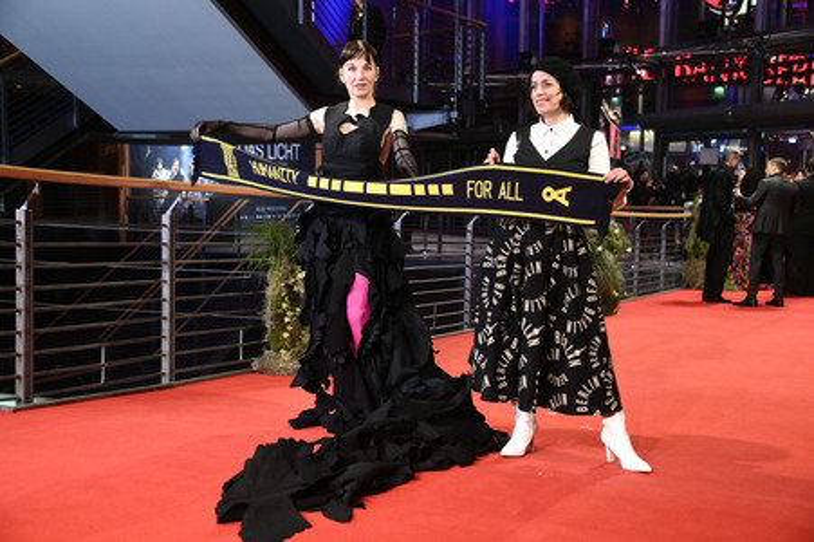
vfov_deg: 28.0
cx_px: 407
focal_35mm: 48
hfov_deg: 41.1
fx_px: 1085
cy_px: 271
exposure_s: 1/250
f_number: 4.5
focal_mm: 48
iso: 5000
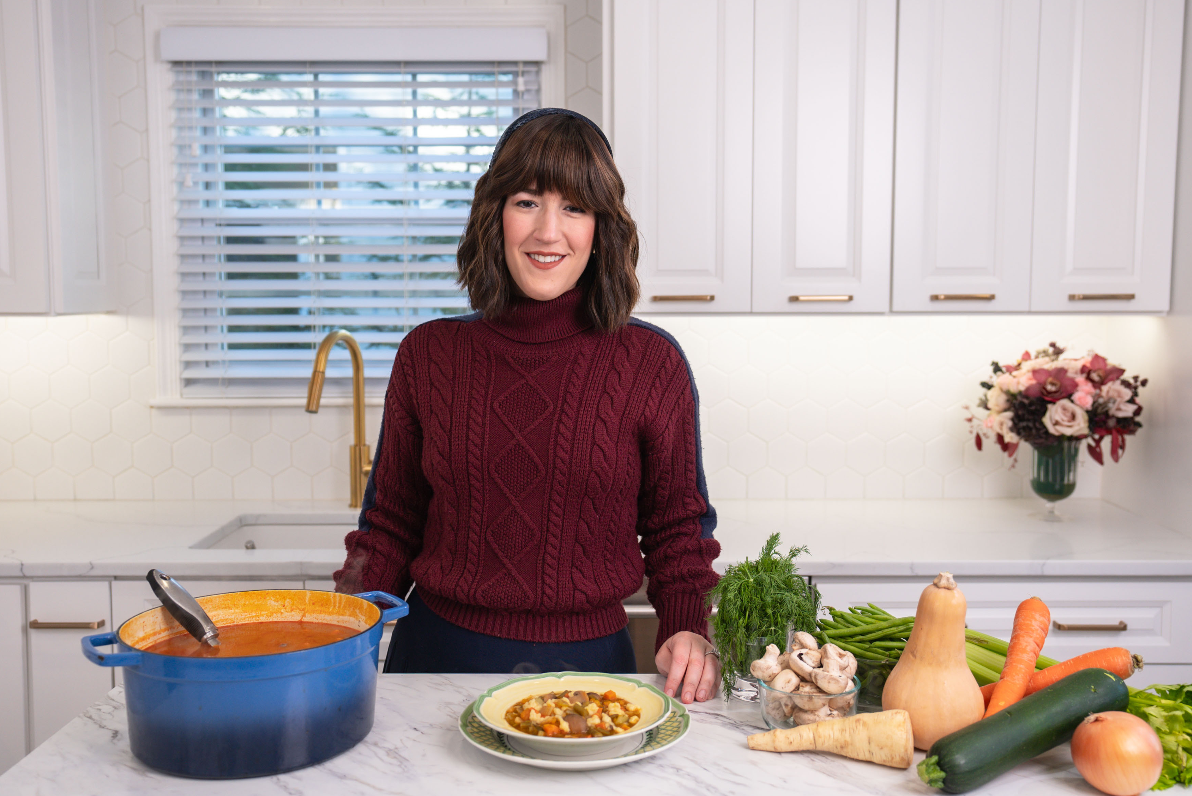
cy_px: 391
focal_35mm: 35
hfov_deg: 54.4
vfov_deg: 37.9
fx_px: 1160
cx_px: 598
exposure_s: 1/200
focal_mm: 29
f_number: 2.8
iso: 200
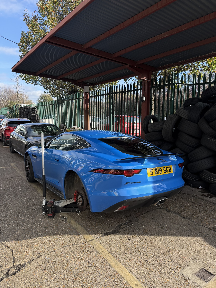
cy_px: 144
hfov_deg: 56.8
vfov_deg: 71.6
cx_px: 108
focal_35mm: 24
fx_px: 200
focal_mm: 6.76
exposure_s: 1/1727
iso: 100
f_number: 1.78
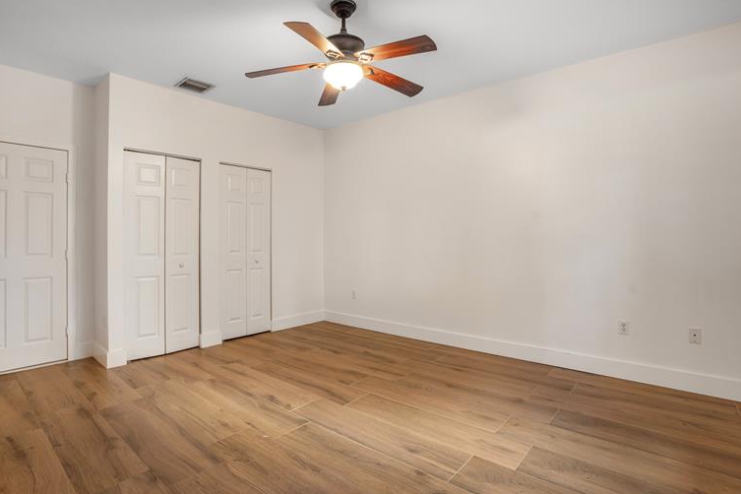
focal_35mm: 17
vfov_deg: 70.4
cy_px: 248
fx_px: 350
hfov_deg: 93.2
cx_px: 358
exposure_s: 1/4
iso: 400
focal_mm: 16
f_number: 8
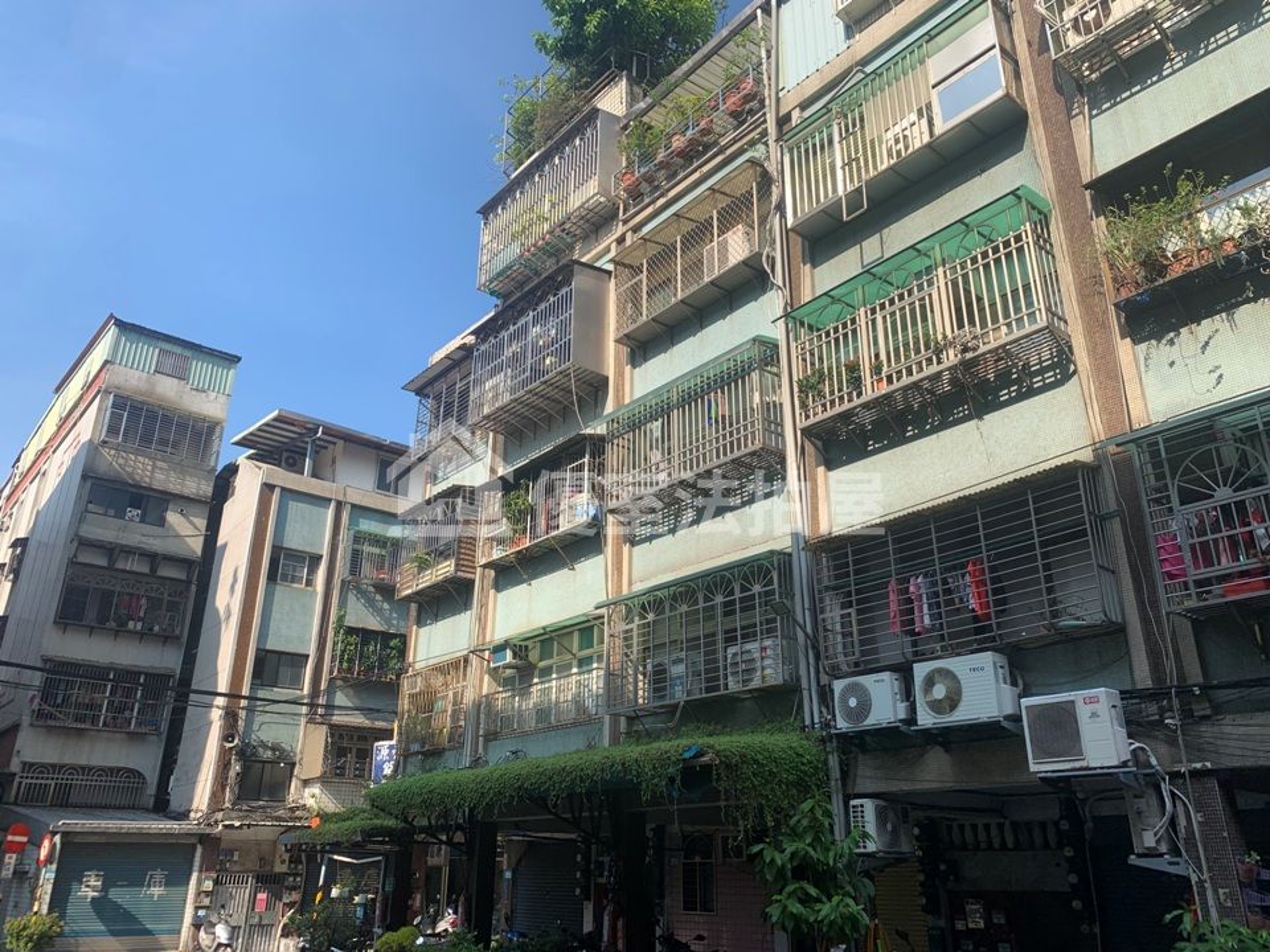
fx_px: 954
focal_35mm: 26
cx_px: 635
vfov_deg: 53.1
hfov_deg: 67.3
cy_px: 476
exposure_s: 1/1235
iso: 25
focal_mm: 4.25
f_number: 1.8
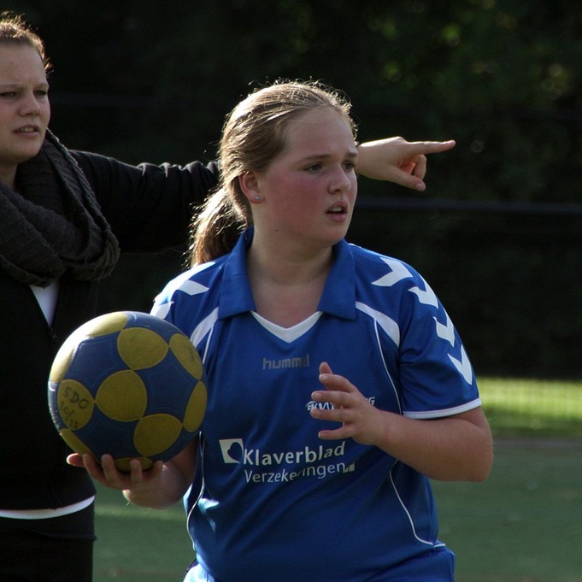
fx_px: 8389
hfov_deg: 4.0
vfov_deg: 4.0
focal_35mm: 441
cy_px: 291
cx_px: 201
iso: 200
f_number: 7.1
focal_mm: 230
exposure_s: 1/500
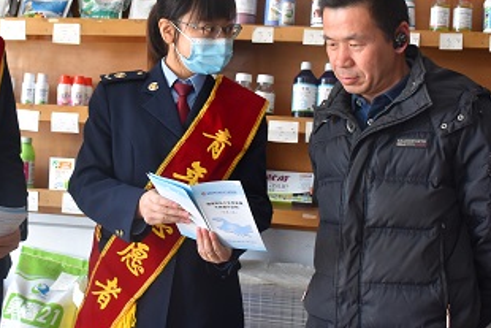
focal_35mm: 58
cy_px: 113
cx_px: 181
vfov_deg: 23.3
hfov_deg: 34.3
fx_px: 791
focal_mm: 20
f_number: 4
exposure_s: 1/60
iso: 560
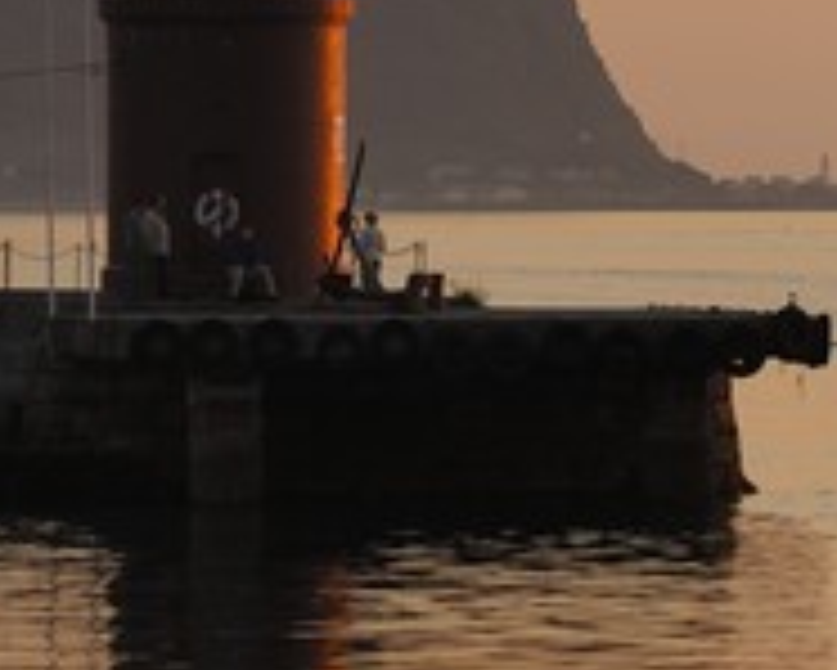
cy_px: 171
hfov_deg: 3.6
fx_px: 13433
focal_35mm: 542
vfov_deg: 2.9
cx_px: 682
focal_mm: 170
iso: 100
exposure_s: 1/250
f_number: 2.8
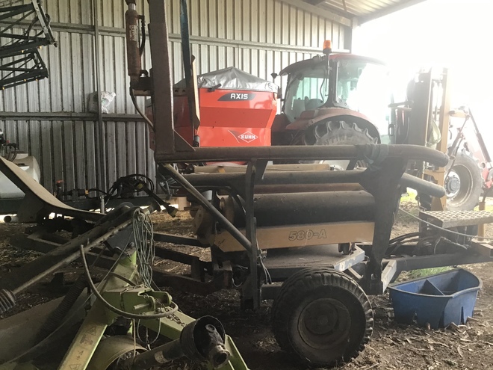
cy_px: 185
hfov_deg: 58.4
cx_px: 246
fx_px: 442
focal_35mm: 31
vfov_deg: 45.4
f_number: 2.4
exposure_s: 1/33
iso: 40
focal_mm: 3.3
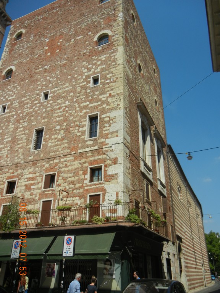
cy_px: 146
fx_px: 254
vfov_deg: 60.0
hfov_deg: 46.8
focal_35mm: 30
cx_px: 110
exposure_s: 1/620
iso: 160
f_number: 7
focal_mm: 5.4
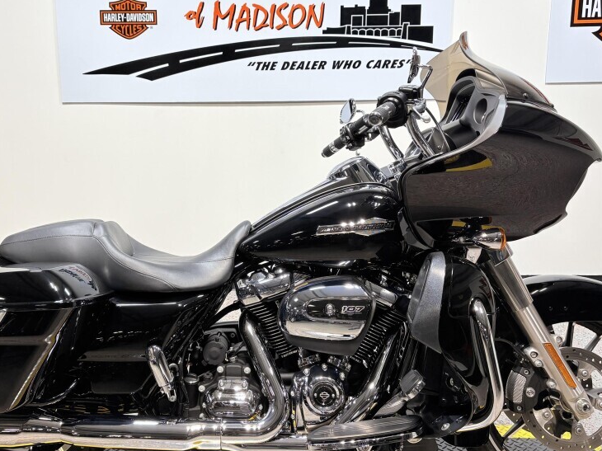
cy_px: 181
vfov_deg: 37.6
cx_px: 240
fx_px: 661
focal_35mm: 38
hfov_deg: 48.7
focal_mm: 5.96
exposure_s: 1/120
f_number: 1.6
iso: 40
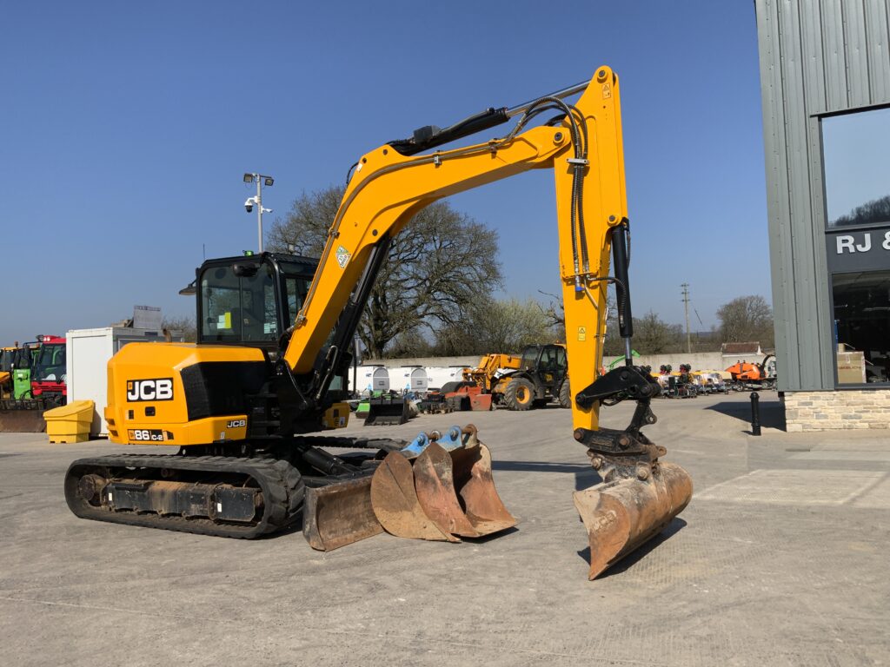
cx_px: 445
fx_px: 746
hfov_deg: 61.7
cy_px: 334
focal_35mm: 29
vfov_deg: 48.2
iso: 16
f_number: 1.8
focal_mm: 3
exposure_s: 1/2667
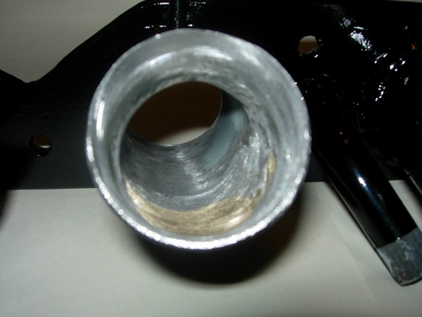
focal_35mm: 38
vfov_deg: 37.7
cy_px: 158
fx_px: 463
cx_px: 211
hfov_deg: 49.0
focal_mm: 7.8
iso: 79
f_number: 4.8
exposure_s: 1/64
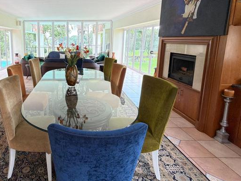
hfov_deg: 72.3
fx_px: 153
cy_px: 63
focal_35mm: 22
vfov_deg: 59.9
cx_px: 67
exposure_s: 1/121
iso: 200
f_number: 2.2
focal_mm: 2.22
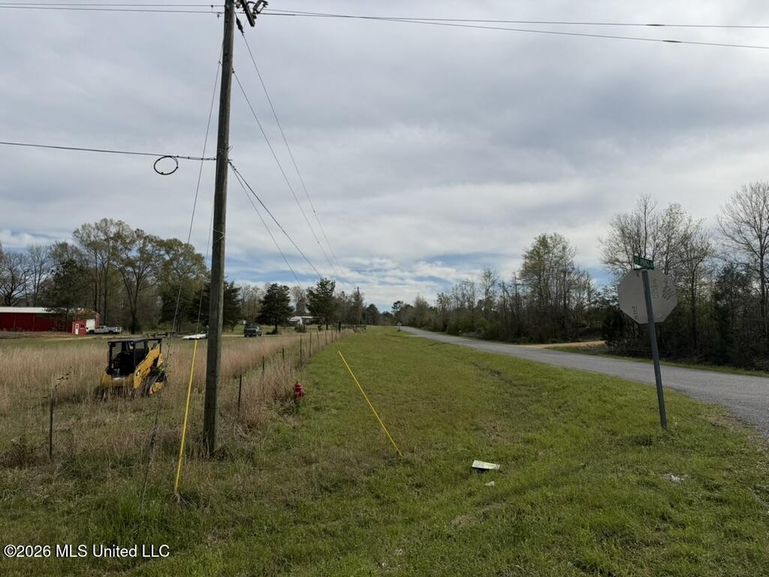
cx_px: 384
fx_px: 533
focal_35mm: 24
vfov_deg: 56.8
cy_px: 288
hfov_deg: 71.6
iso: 80
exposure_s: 1/10309
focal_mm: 6.76
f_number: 1.78
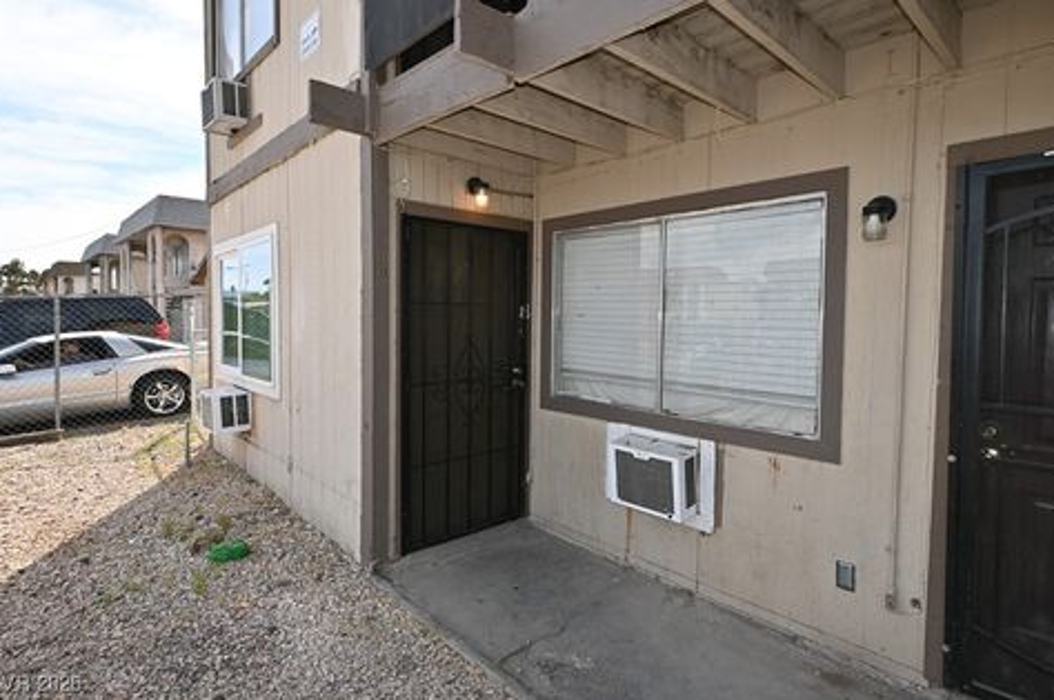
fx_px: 556
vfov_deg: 64.4
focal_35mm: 19
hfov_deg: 86.9
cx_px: 540
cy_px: 334
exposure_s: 1/200
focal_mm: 12
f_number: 7.1
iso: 100
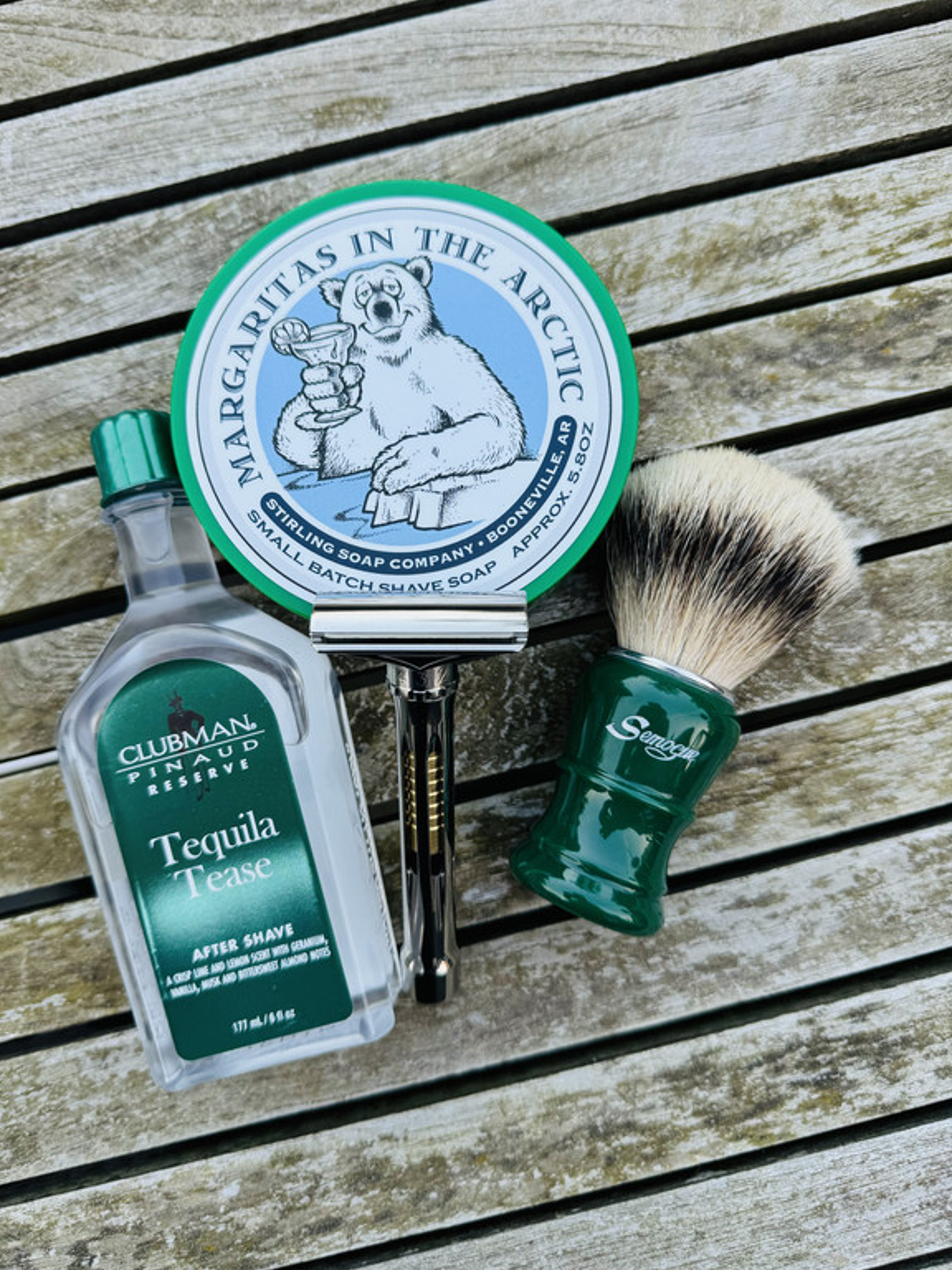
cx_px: 458
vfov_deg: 69.4
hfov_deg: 54.9
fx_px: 917
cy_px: 623
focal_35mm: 25
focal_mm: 6.76
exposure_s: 1/121
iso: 64
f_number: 1.78
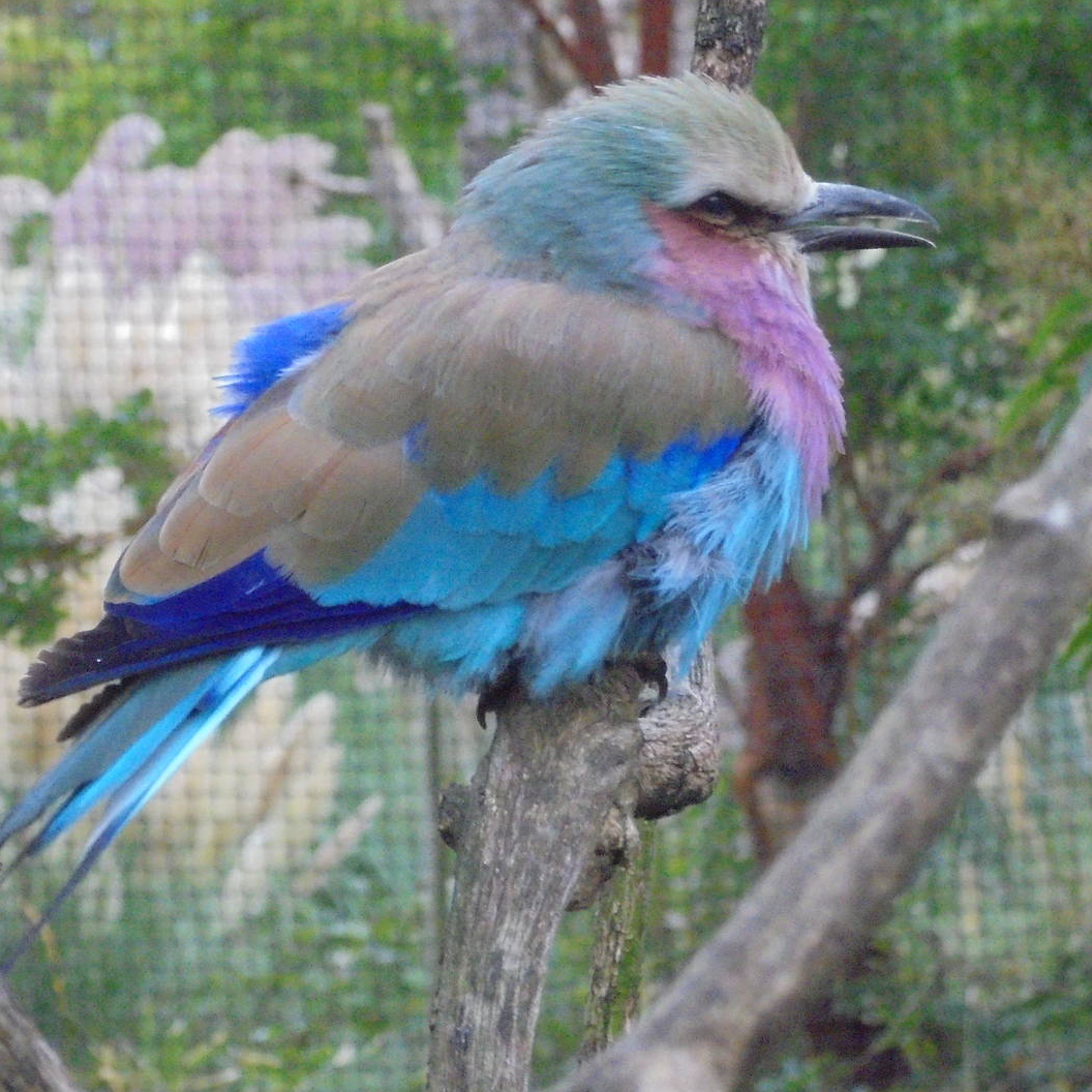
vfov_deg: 8.4
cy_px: 482
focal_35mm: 209
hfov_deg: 8.4
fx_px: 7459
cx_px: 481
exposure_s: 1/125
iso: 800
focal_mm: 27.6
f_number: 6.5
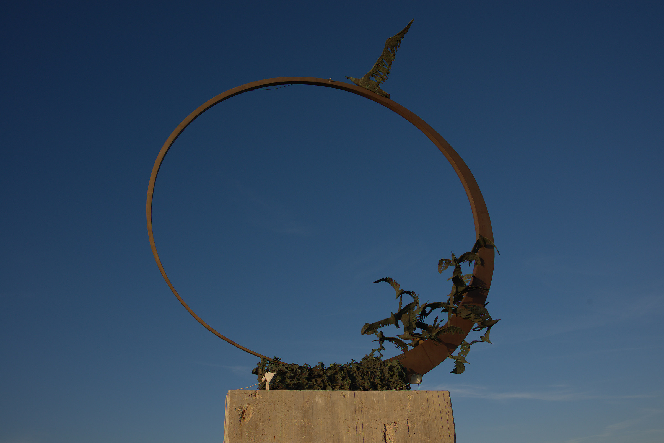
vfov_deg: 45.0
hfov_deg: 63.6
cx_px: 332
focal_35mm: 29
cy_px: 222
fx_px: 535
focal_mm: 29
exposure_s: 1/320
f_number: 8
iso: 100
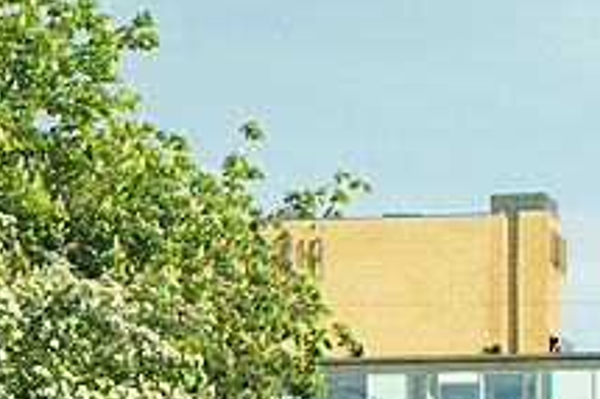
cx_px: -421
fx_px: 4170
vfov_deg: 5.4
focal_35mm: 250
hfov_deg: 8.0
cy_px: 700
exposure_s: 1/320
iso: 200
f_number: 5.6
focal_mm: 35
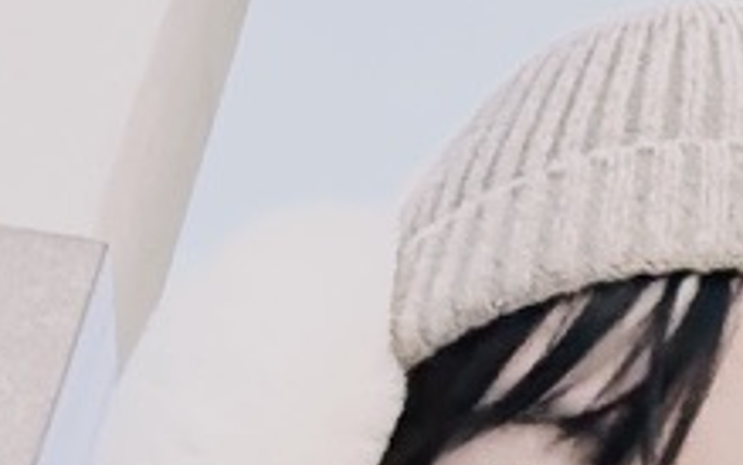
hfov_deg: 16.7
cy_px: -299
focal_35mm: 114
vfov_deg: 10.9
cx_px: 1092
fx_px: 2309
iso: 400
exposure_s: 1/30
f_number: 1.9
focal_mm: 2.69
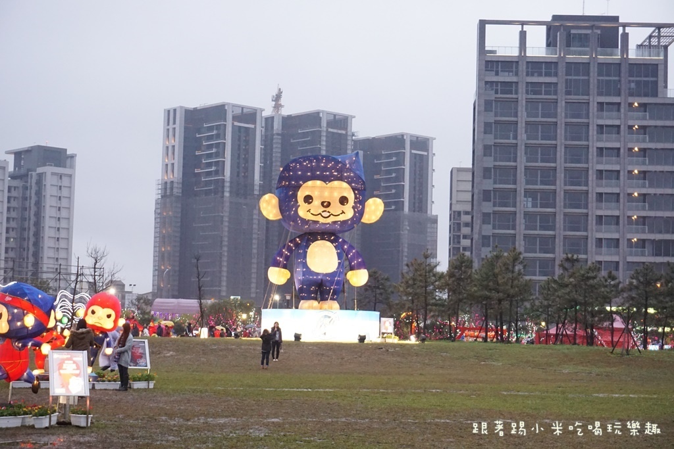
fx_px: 1264
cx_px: 337
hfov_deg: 29.9
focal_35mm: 68
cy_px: 224
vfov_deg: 20.2
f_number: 5.6
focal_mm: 45
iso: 3200
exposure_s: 1/60
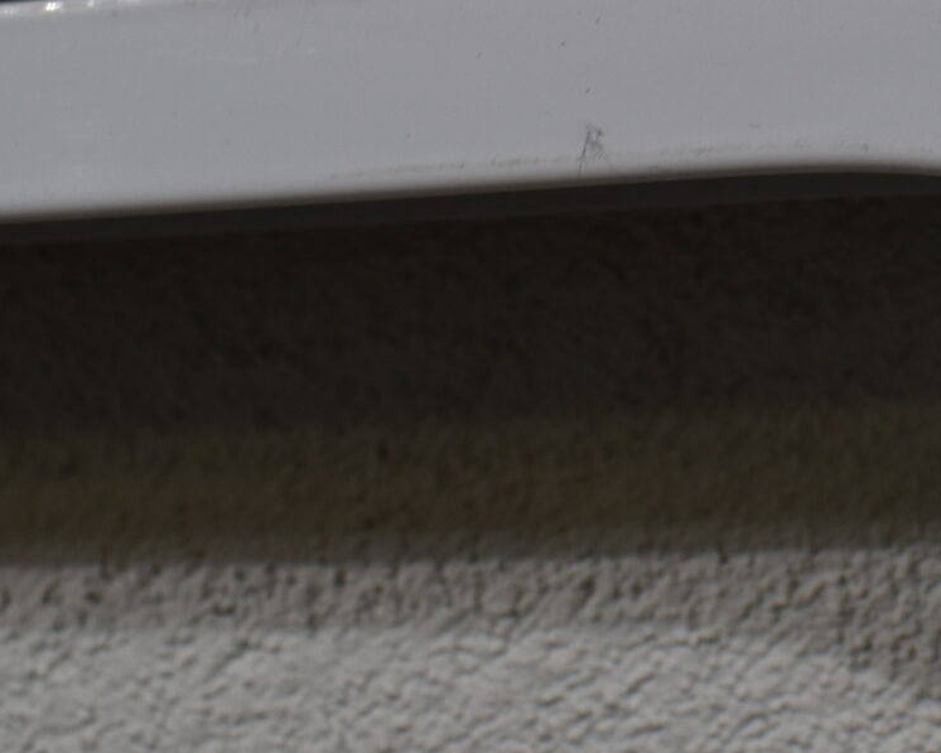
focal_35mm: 87
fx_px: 2423
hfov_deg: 21.2
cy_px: -54
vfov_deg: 17.1
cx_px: 940
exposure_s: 1/60
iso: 180
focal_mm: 18
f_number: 8
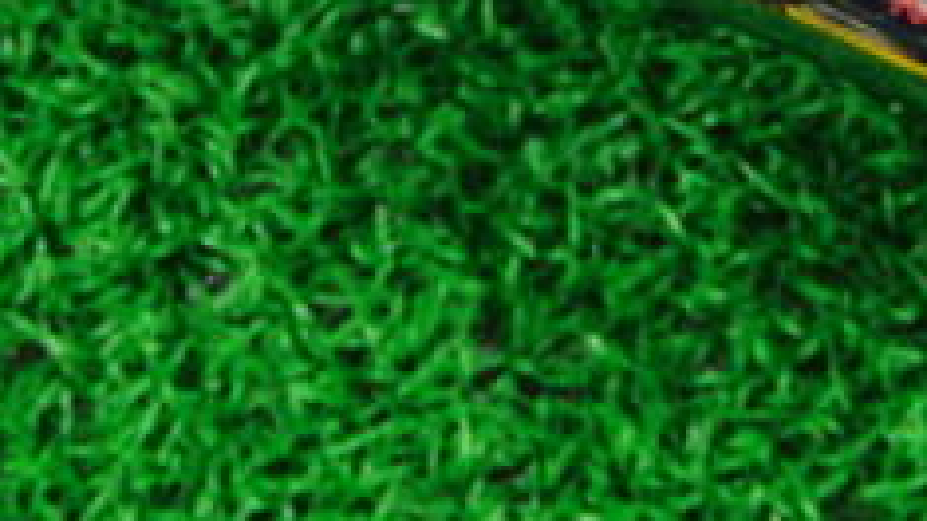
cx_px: 402
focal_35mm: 110
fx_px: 2703
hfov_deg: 19.5
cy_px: -292
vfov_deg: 10.6
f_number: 3.6
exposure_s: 1/30
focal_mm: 6.42
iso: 400
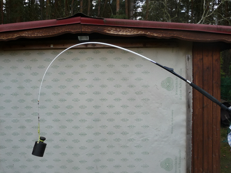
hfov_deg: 51.4
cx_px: 116
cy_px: 86
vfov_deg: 39.7
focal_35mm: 36
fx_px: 240
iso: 100
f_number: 3.3
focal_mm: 4.7
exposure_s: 1/50
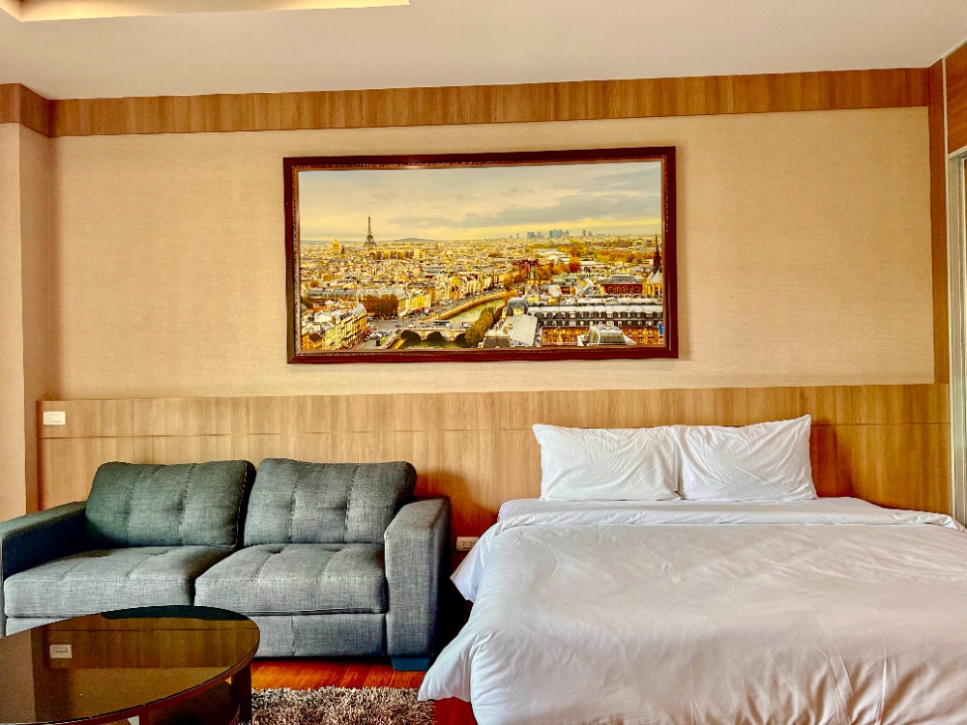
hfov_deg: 67.3
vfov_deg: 53.1
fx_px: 726
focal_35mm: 26
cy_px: 362
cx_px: 484
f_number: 1.5
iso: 125
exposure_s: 1/100
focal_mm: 5.7
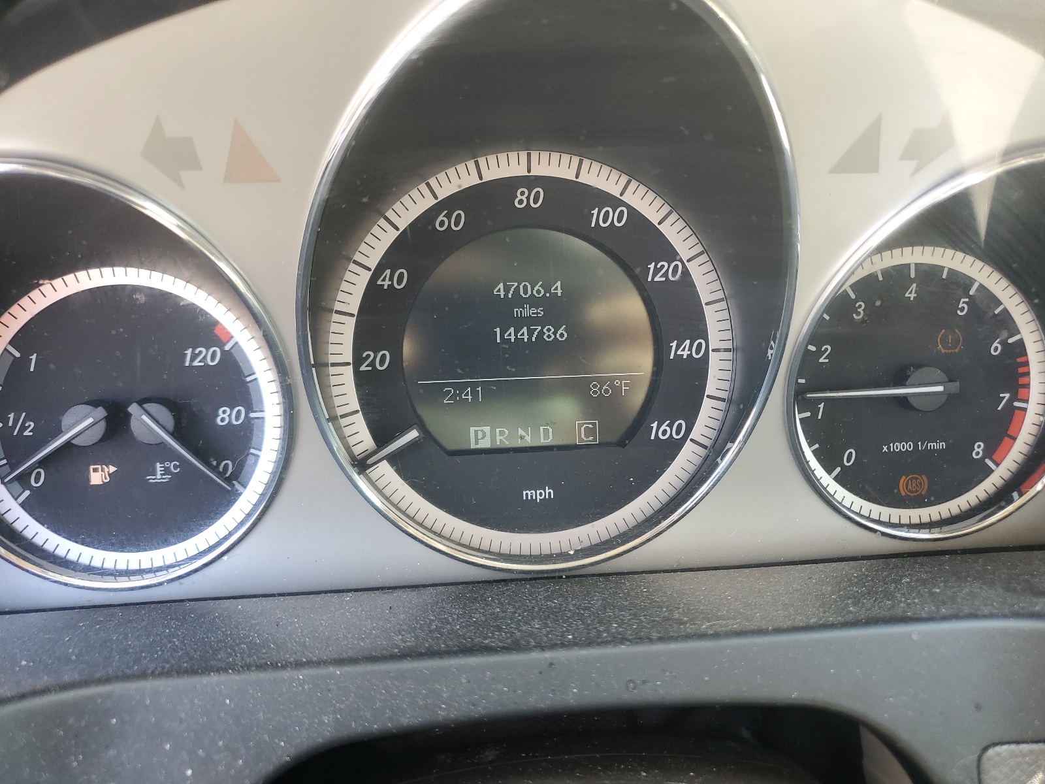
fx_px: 785
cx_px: 522
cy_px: 392
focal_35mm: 26
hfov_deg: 67.3
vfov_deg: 53.1
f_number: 1.5
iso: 51
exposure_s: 1/120
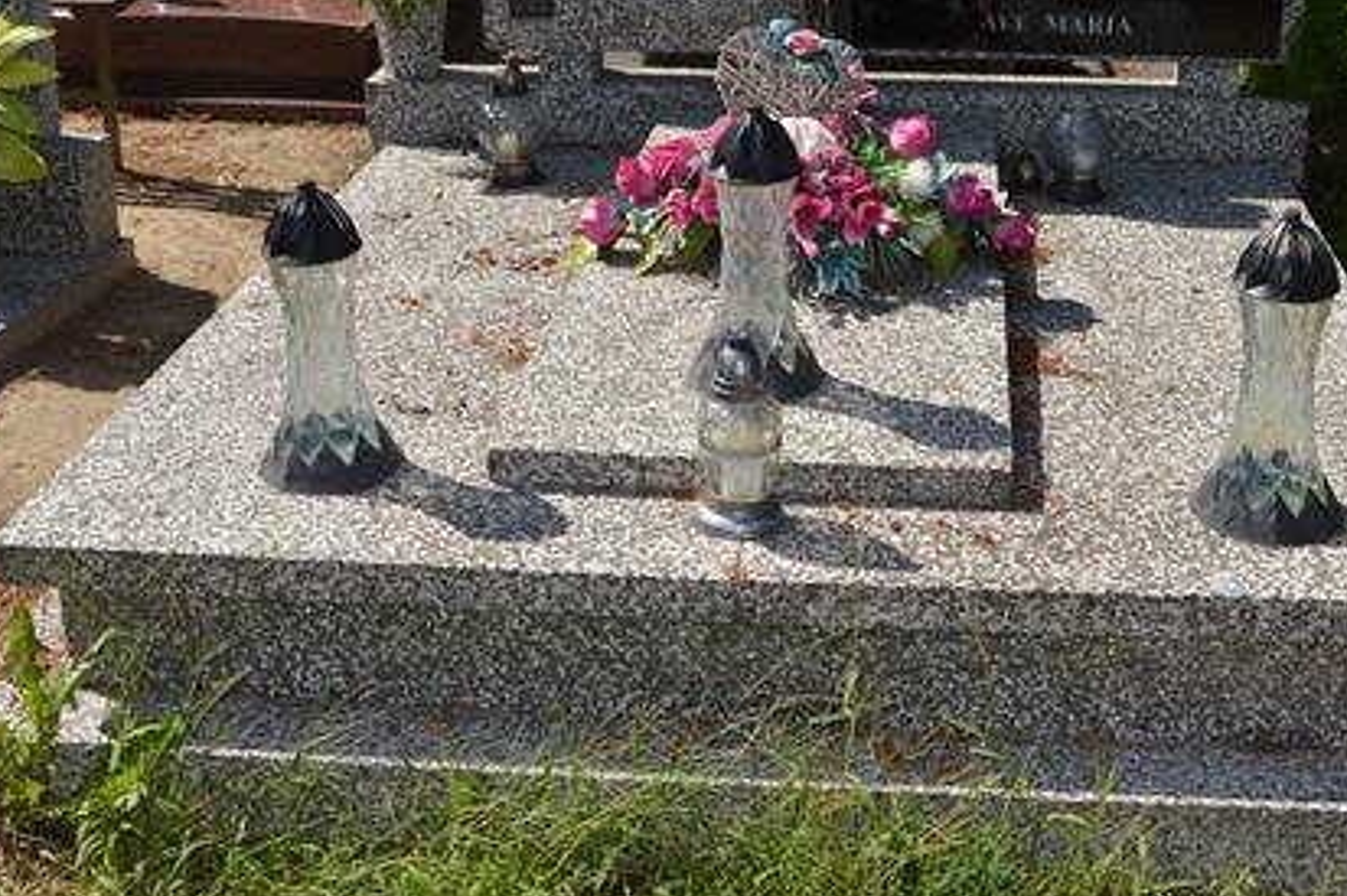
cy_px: 222
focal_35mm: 49
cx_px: 789
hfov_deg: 40.4
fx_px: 1824
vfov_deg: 27.2
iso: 100
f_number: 10
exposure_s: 1/200
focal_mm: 21
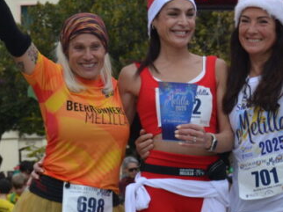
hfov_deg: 12.3
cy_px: 128
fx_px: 1311
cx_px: 210
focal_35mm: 161
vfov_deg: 9.2
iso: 400
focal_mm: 35
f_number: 4.5
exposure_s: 1/640
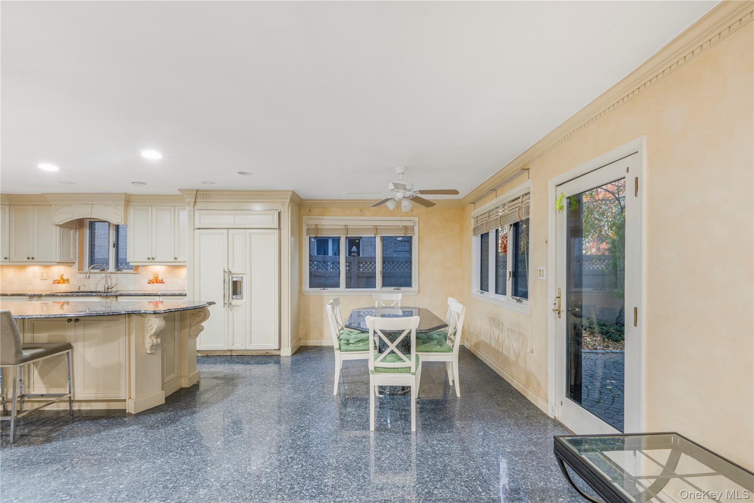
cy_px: 252
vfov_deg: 81.2
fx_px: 293
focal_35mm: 14
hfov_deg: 104.3
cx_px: 377
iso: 1000
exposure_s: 1/8
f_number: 10
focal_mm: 14
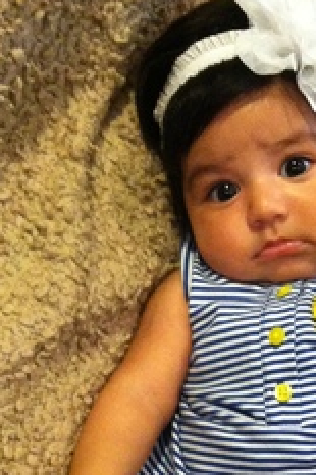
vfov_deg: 26.0
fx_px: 989
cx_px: 284
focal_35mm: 75
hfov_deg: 17.9
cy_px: 442
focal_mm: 3.85
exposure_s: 1/15
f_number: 2.8
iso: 640
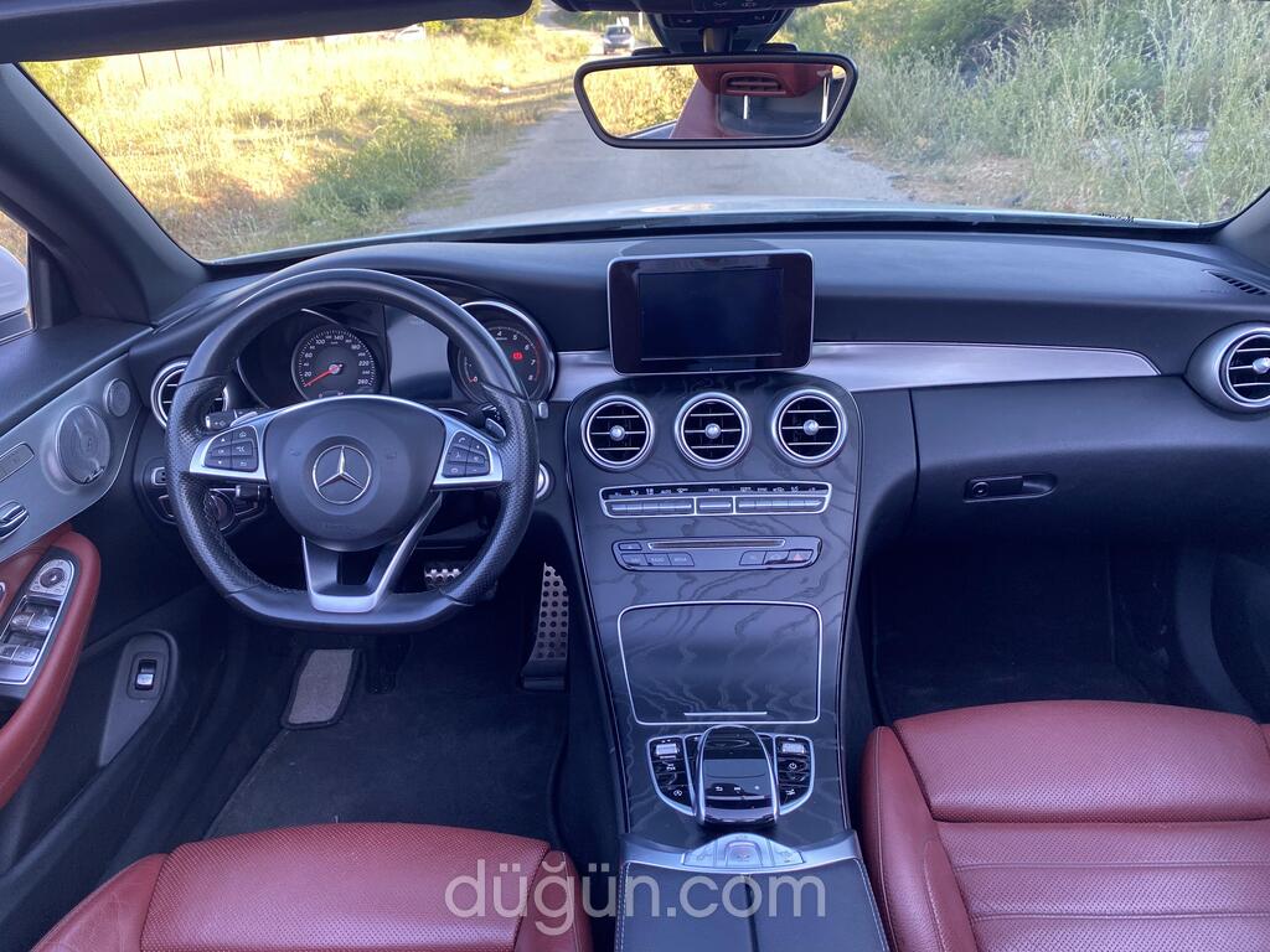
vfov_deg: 53.1
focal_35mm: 26
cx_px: 635
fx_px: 954
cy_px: 476
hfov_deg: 67.3
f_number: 1.8
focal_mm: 4.25
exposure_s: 1/121
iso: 80
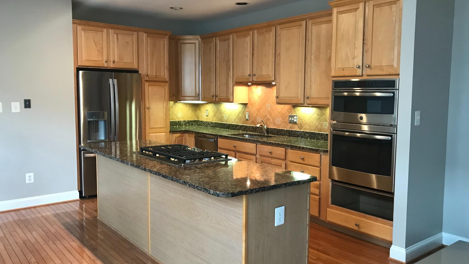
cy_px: 134
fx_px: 386
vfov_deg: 37.8
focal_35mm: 31
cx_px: 237
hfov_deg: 62.6
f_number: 1.8
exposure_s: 1/15
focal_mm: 3.99
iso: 50
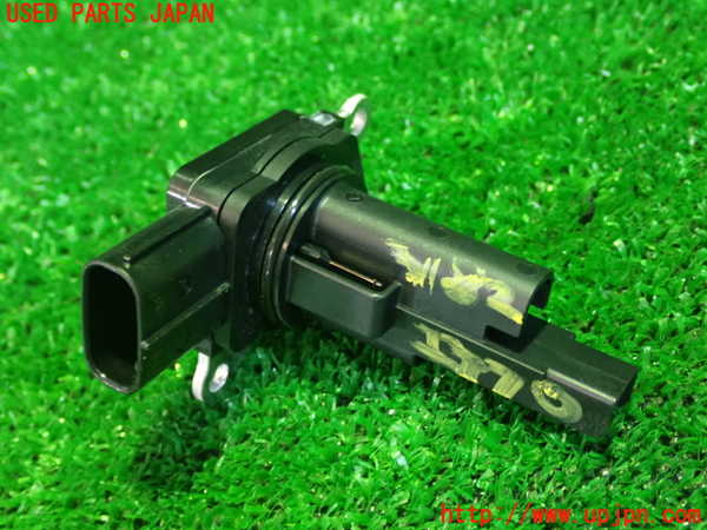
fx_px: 1103
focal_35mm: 54
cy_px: 265
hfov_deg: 35.5
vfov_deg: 27.0
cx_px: 354
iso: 1250
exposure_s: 1/13
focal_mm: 9.65
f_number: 3.3
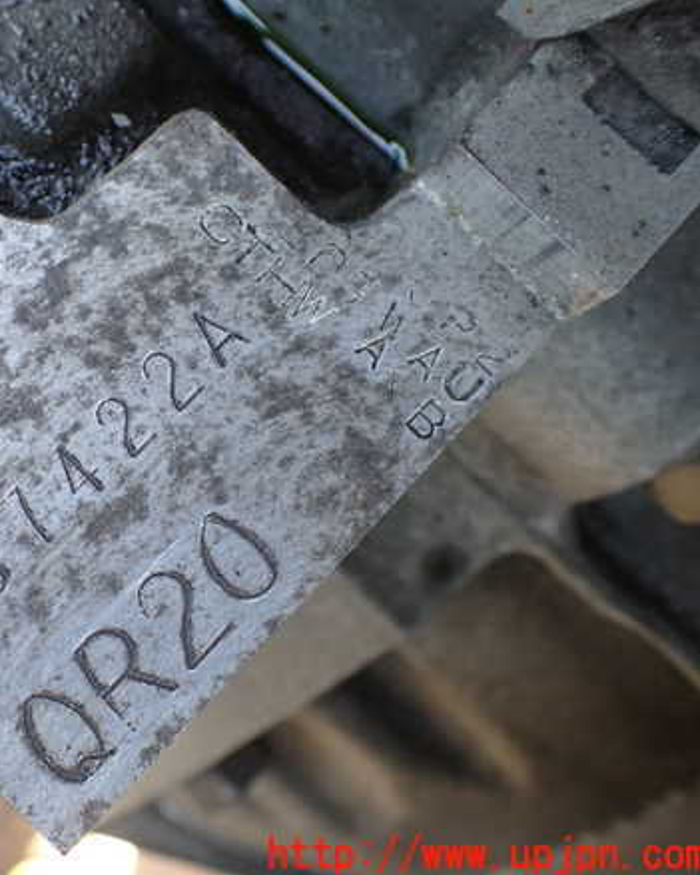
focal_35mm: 40
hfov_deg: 35.8
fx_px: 1036
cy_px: 433
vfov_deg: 45.8
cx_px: 120
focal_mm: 5.4
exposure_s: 1/125
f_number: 2.3
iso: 250
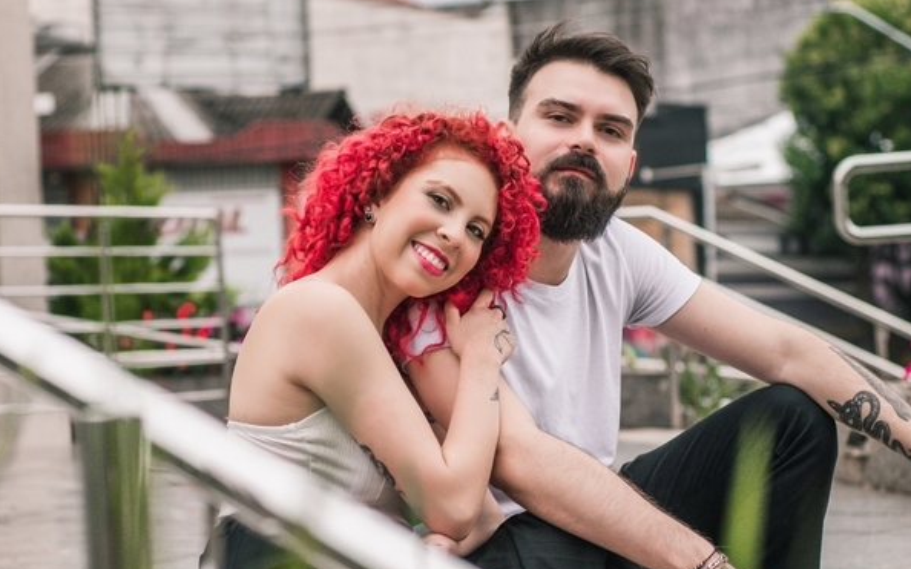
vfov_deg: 12.7
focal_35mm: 103
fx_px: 2557
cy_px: 418
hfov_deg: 20.2
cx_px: 422
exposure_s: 1/200
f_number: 3.2
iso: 400
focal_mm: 50
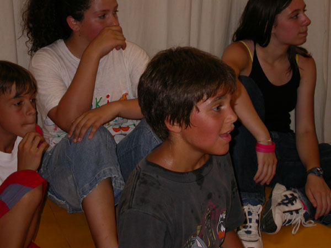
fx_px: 947
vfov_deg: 14.9
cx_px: 166
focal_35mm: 99
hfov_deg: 19.8
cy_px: 124
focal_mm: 20.6
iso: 100
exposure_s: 1/60.3
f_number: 3.9
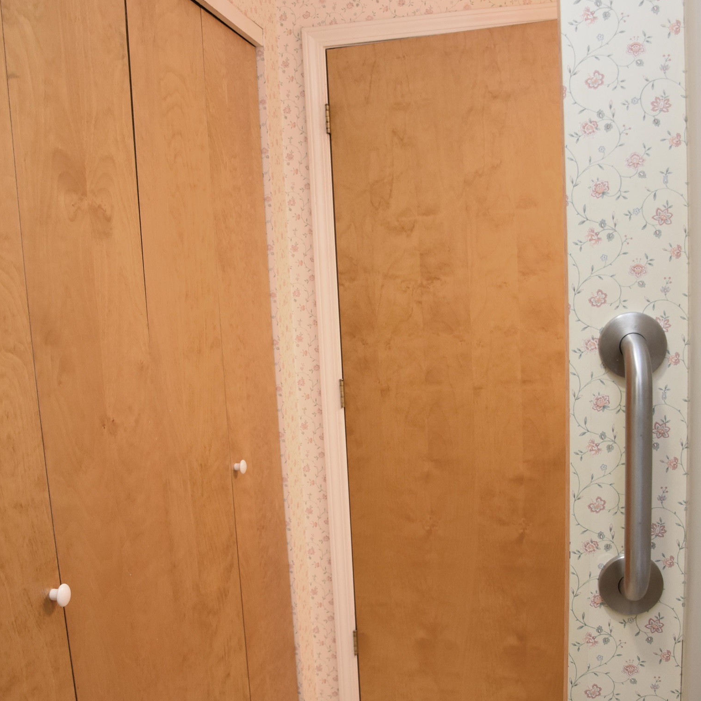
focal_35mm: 35
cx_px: 348
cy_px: 400
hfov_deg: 47.2
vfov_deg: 47.1
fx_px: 802
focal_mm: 18
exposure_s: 1/60
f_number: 4
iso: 1000
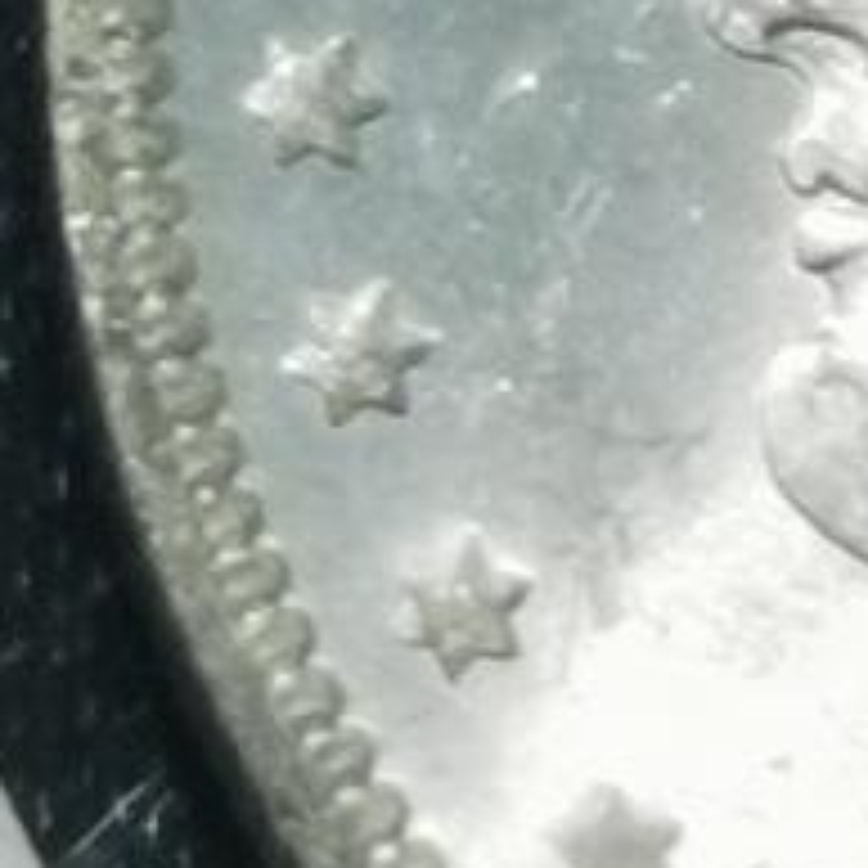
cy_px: -1030
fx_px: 15433
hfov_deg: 3.2
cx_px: 1583
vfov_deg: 3.2
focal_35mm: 544
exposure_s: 1/100
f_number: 1.9
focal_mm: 6.67
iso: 80
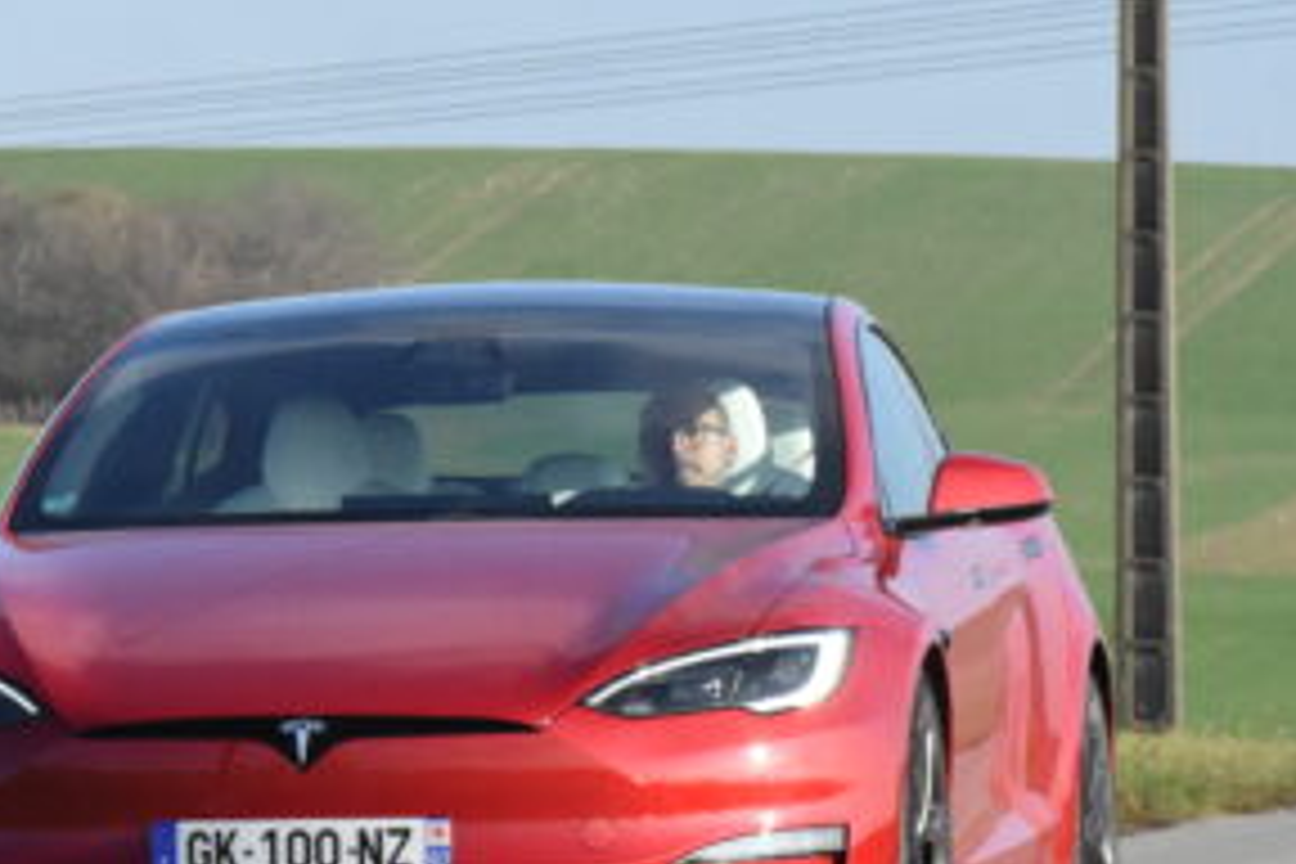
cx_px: 140
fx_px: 14914
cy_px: 434
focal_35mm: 414
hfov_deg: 5.0
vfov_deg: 3.3
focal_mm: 105
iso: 2500
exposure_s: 1/2000
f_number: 13
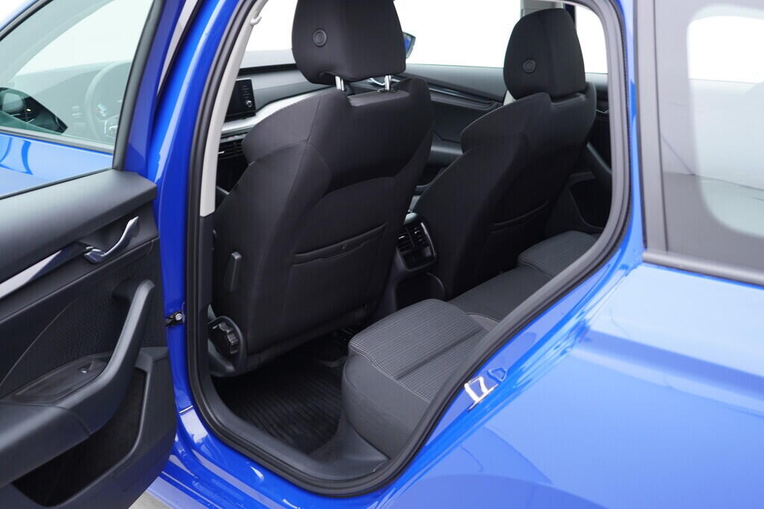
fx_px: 764
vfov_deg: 36.9
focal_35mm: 36
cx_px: 382
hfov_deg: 53.1
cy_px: 254
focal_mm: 24
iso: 200
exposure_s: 1/40
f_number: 2.8
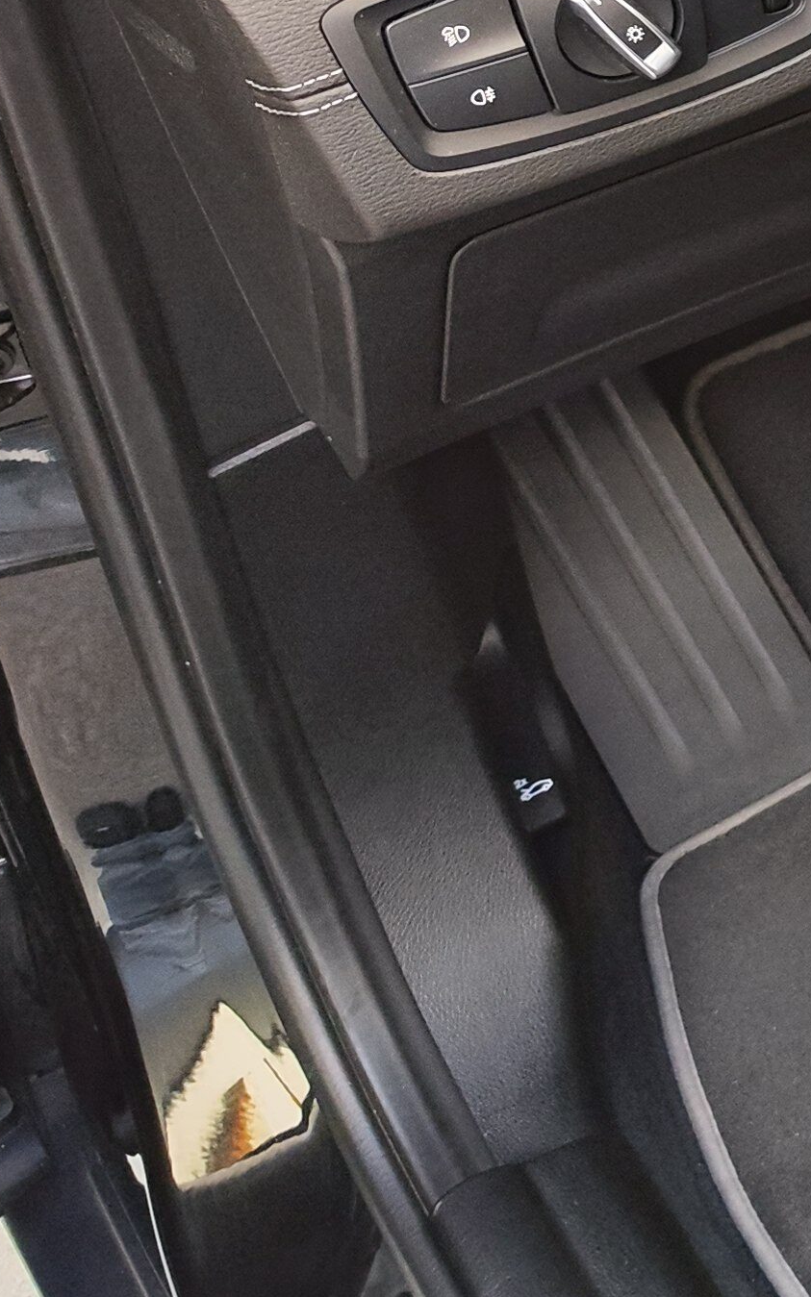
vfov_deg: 26.5
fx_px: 2617
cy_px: 37
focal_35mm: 74
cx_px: 1879
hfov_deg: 13.5
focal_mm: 7.01
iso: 157
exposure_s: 1/100
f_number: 1.69
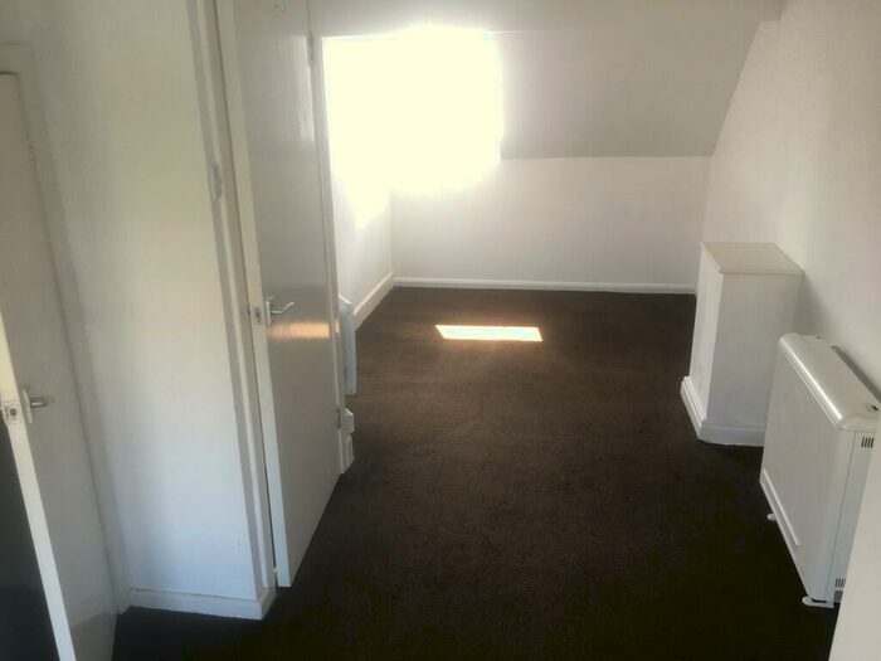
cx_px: 440
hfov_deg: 61.7
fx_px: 738
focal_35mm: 29
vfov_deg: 48.2
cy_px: 330
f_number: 2.2
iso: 32
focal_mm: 4.15
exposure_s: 1/50
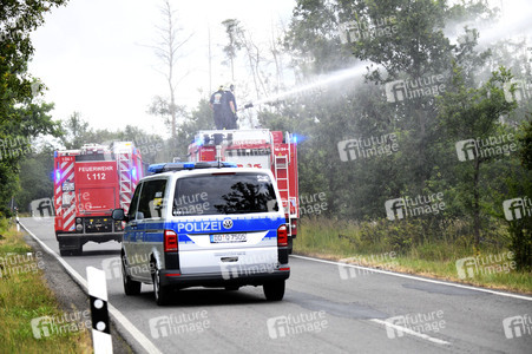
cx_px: 266
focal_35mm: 130
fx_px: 1920
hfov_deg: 15.8
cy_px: 177
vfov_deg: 10.5
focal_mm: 130
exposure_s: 1/8000
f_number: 5
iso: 6400
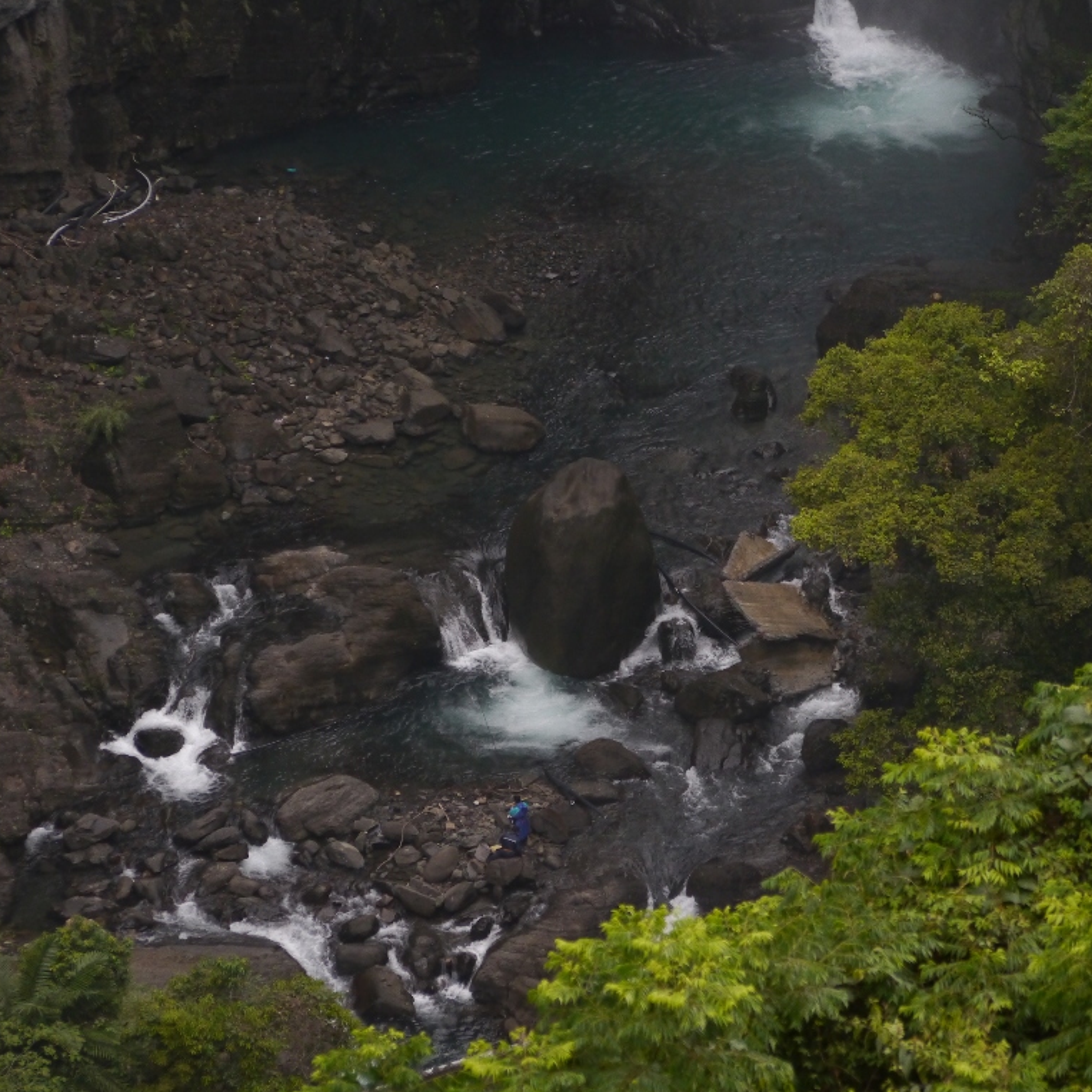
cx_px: 587
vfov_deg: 8.8
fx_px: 7102
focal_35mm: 199
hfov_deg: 8.8
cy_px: 546
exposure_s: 1/160
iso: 640
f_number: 4.5
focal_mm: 84
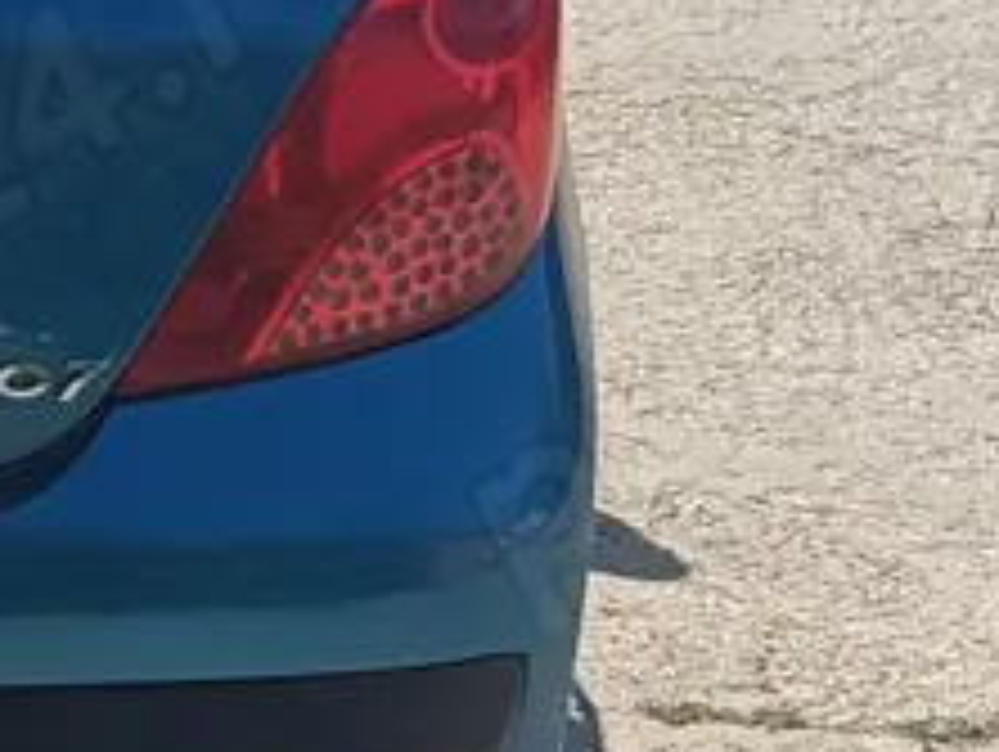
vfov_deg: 10.3
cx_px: -634
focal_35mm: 144
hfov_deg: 12.8
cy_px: 468
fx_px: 4160
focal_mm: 5.59
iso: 52
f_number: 1.88
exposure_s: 1/765
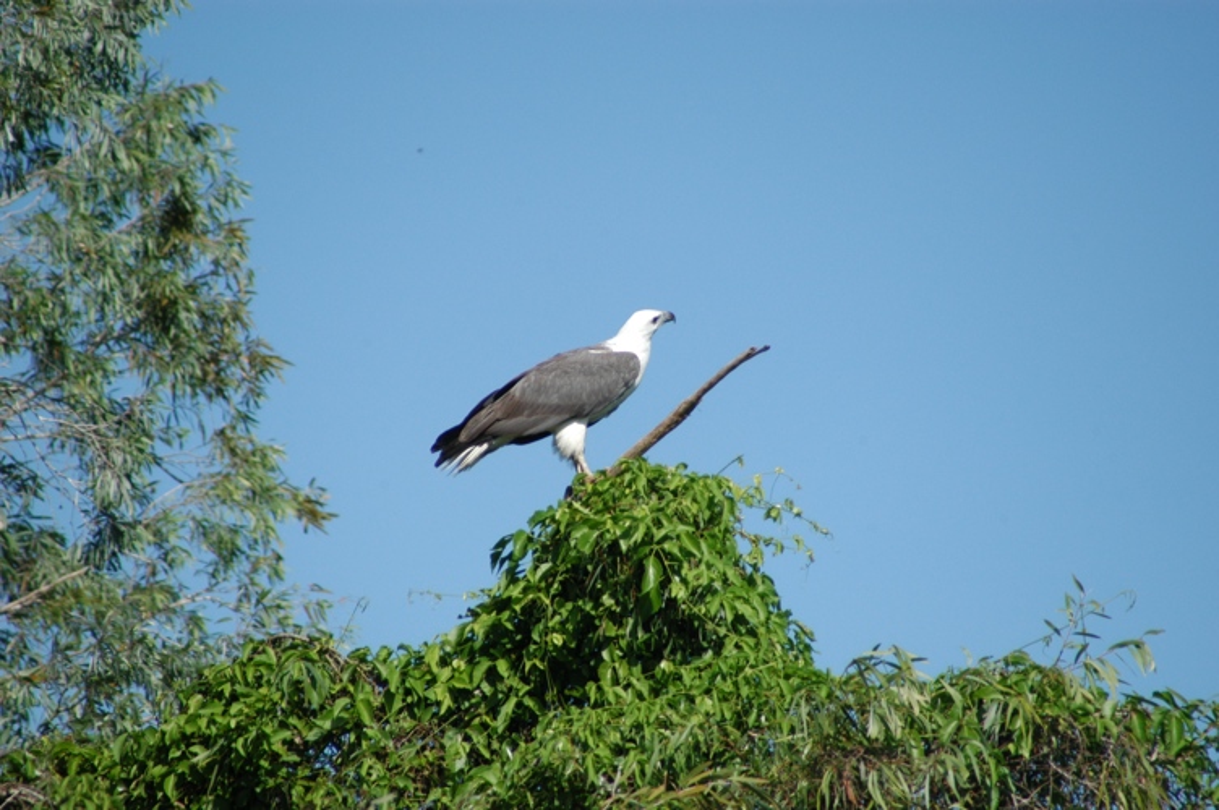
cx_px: 610
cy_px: 405
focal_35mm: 450
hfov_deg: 4.6
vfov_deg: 3.0
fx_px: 15224
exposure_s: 1/1500
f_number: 7.1
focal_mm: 300
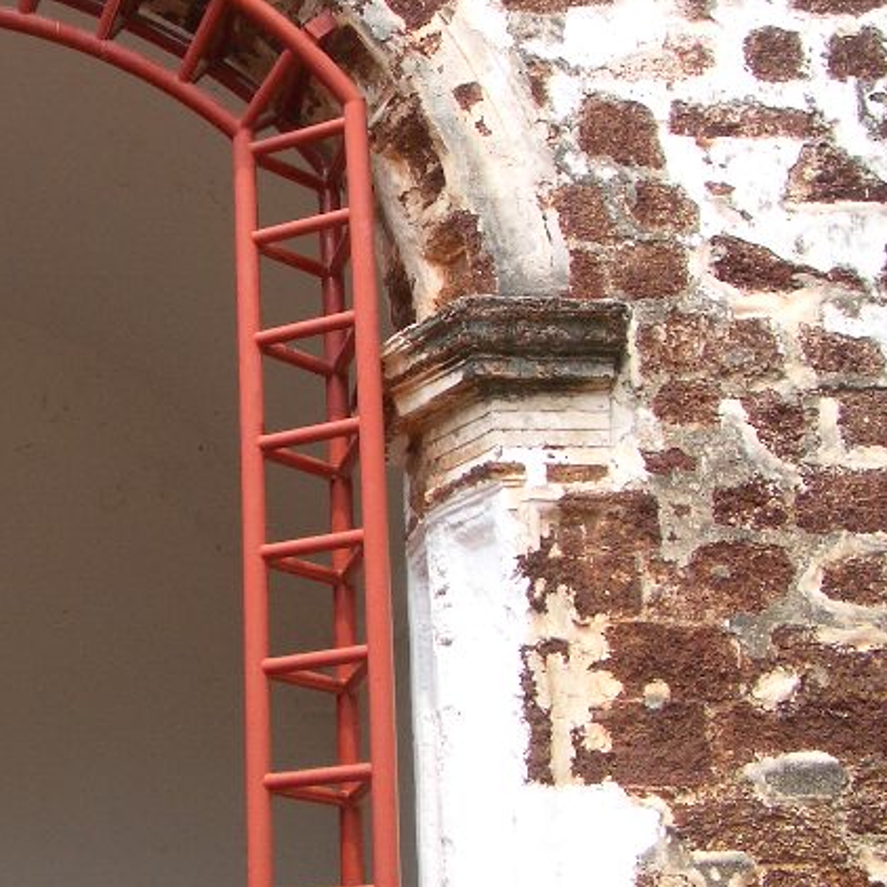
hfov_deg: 21.9
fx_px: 2174
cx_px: -71
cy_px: 322
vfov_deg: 23.0
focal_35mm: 75
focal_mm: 5.8
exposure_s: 1/160
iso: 50
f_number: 4.3
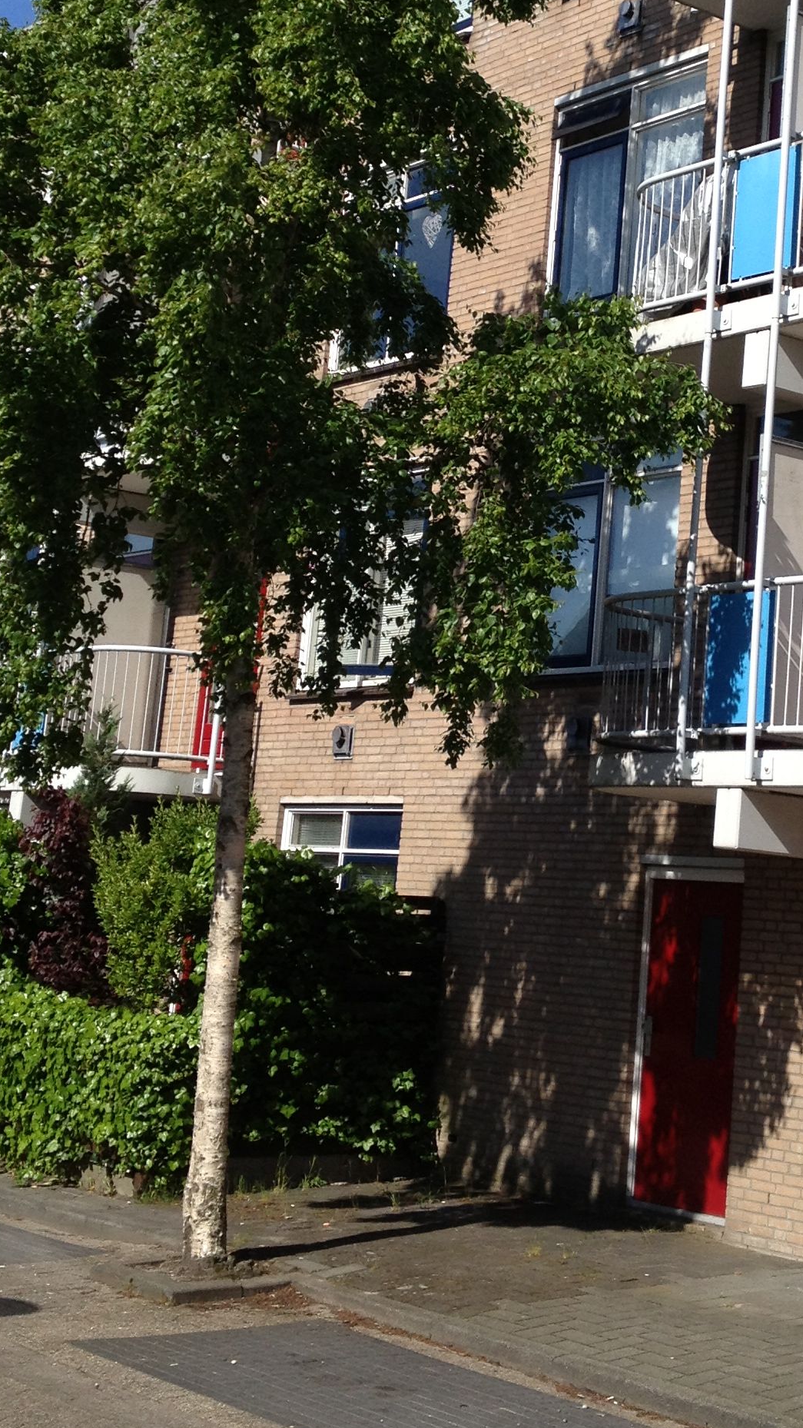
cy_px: 428
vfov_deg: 31.1
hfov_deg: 17.9
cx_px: 628
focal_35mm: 67
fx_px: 2536
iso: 50
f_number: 2.4
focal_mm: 4.28
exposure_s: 1/1672
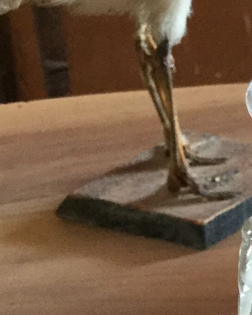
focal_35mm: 146
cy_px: 459
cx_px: 323
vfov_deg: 12.6
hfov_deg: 10.4
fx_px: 1361
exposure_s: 1/33
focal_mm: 3.3
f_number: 2.4
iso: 125
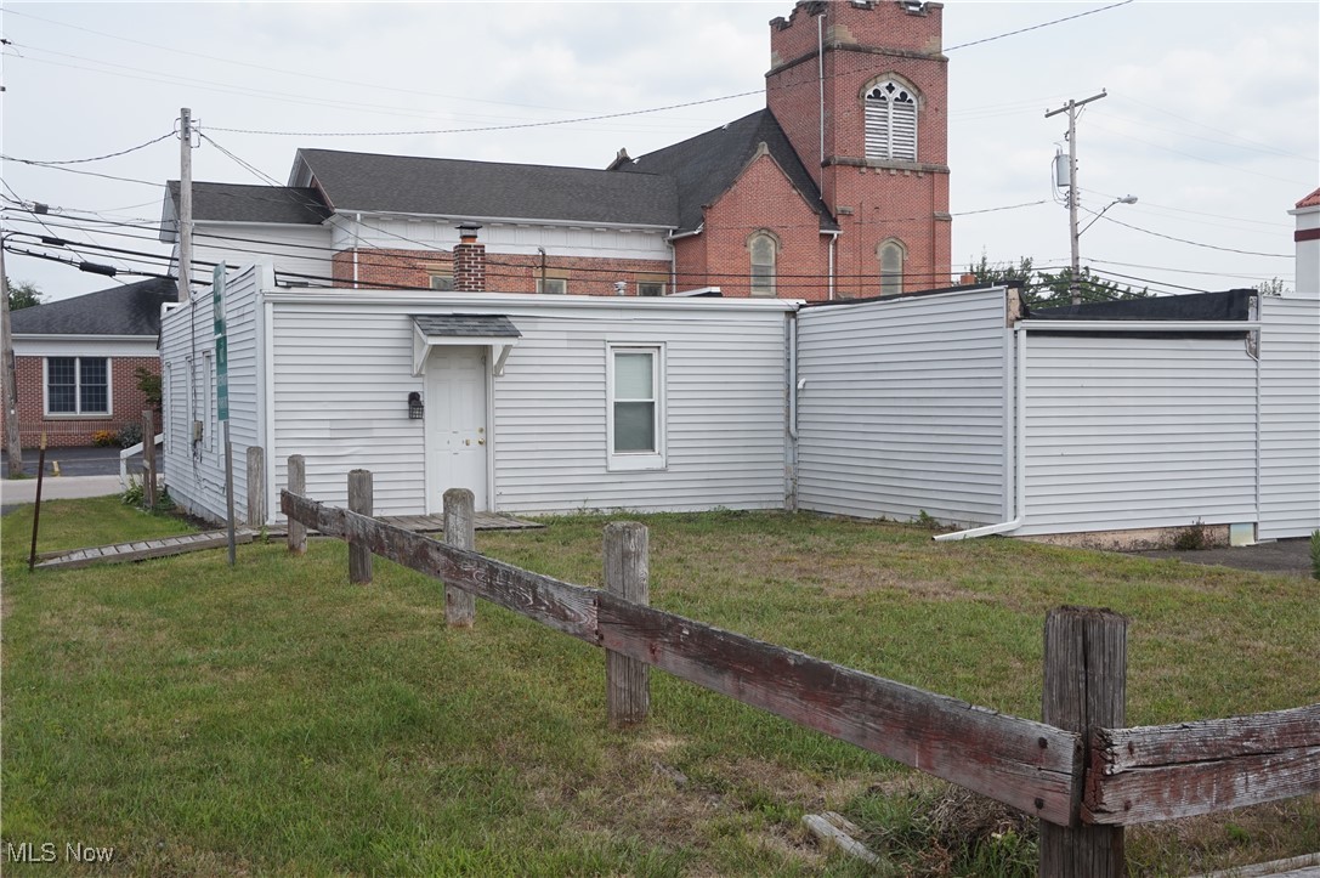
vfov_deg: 35.4
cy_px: 439
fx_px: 1374
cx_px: 660
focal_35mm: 38
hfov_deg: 51.3
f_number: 10
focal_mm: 25
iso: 100
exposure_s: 1/125
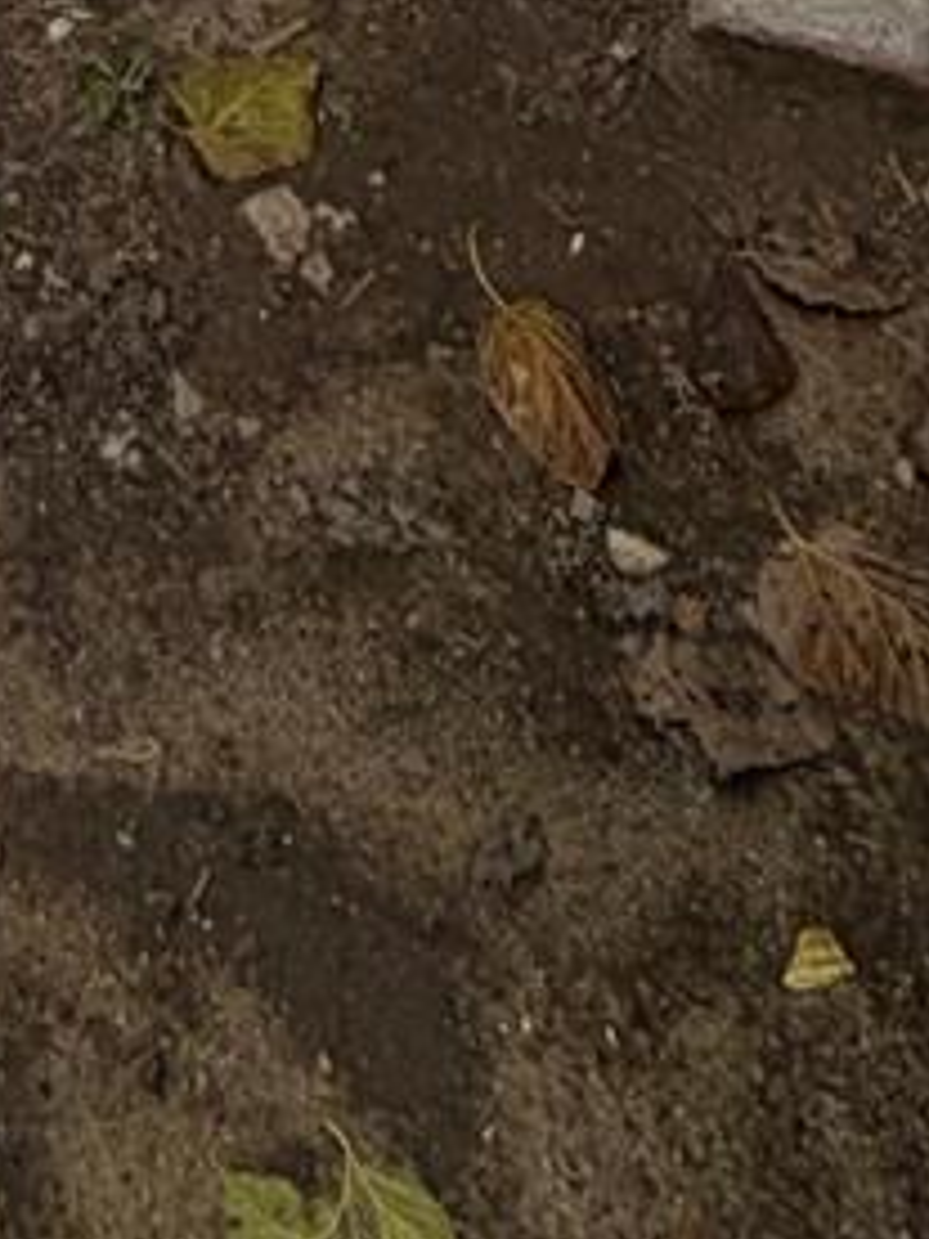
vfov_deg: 14.2
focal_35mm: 76
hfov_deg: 18.6
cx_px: -123
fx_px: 2720
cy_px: -1897
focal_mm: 2.22
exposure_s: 1/333
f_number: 2.2
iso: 50
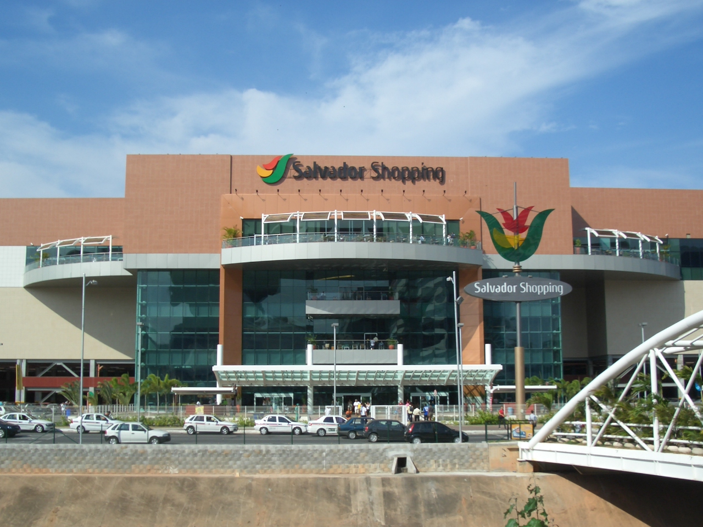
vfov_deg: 35.1
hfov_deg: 45.8
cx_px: 352
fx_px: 833
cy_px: 264
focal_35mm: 41
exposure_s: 1/640
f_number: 4.6
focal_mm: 6.8
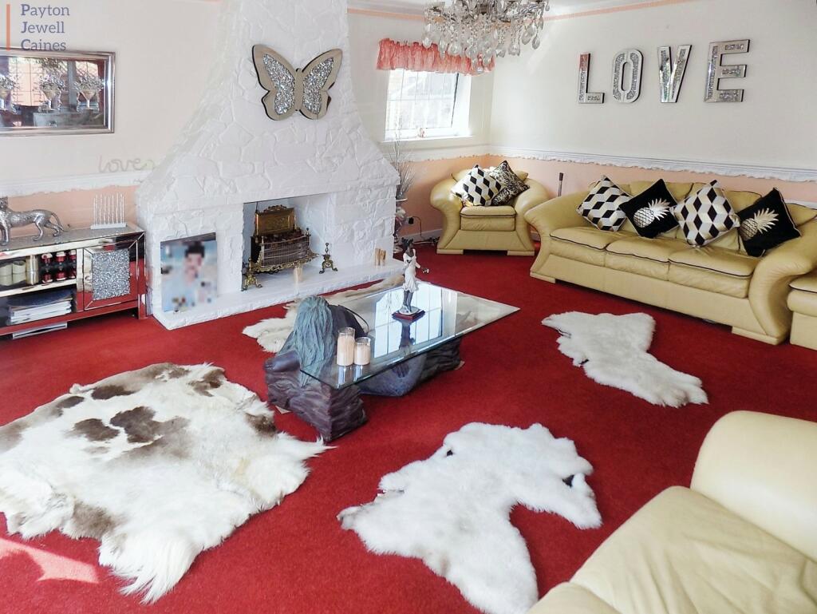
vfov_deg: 58.9
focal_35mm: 23
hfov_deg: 73.9
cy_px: 307
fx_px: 543
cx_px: 408
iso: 80
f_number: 3.1
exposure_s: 1/80
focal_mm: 4
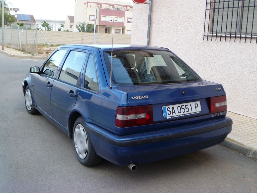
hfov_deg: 54.0
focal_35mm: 34
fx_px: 252
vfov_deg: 41.8
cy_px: 96
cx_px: 128
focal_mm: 6.1
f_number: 3.6
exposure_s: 1/60
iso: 80
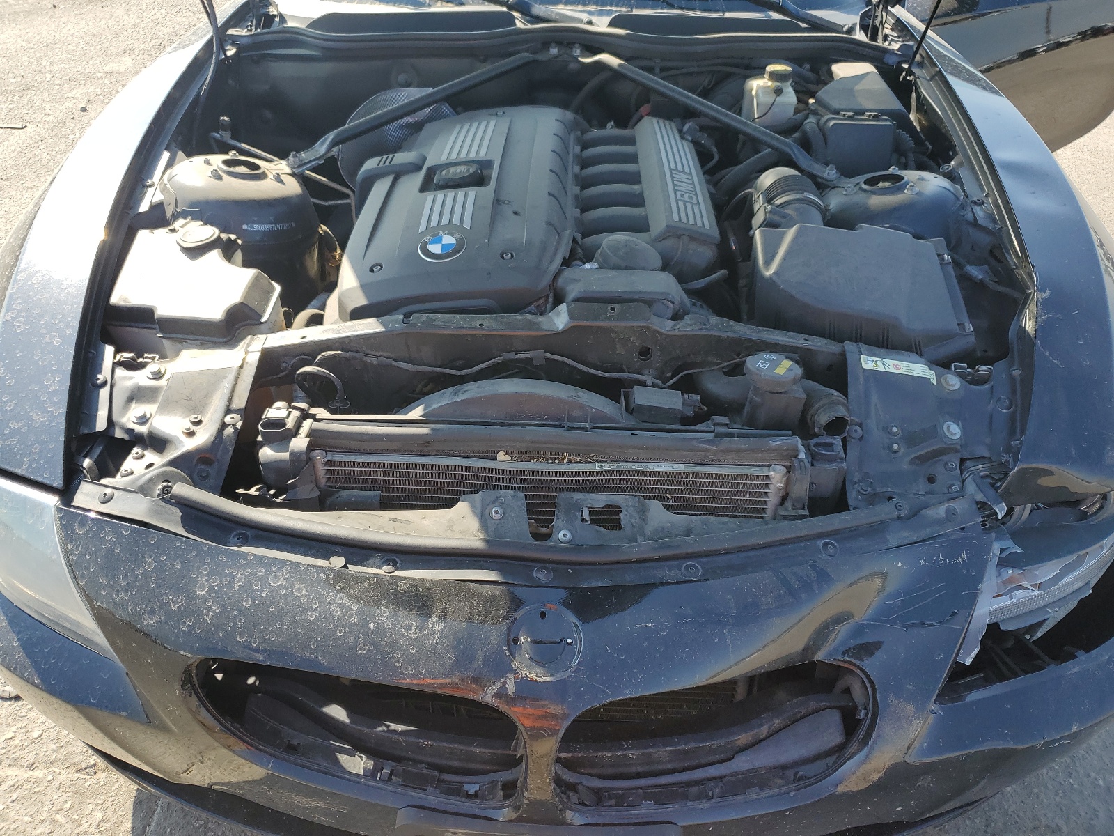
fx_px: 837
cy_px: 418
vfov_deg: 53.1
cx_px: 557
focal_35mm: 26
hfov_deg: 67.3
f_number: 1.5
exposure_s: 1/909
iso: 50
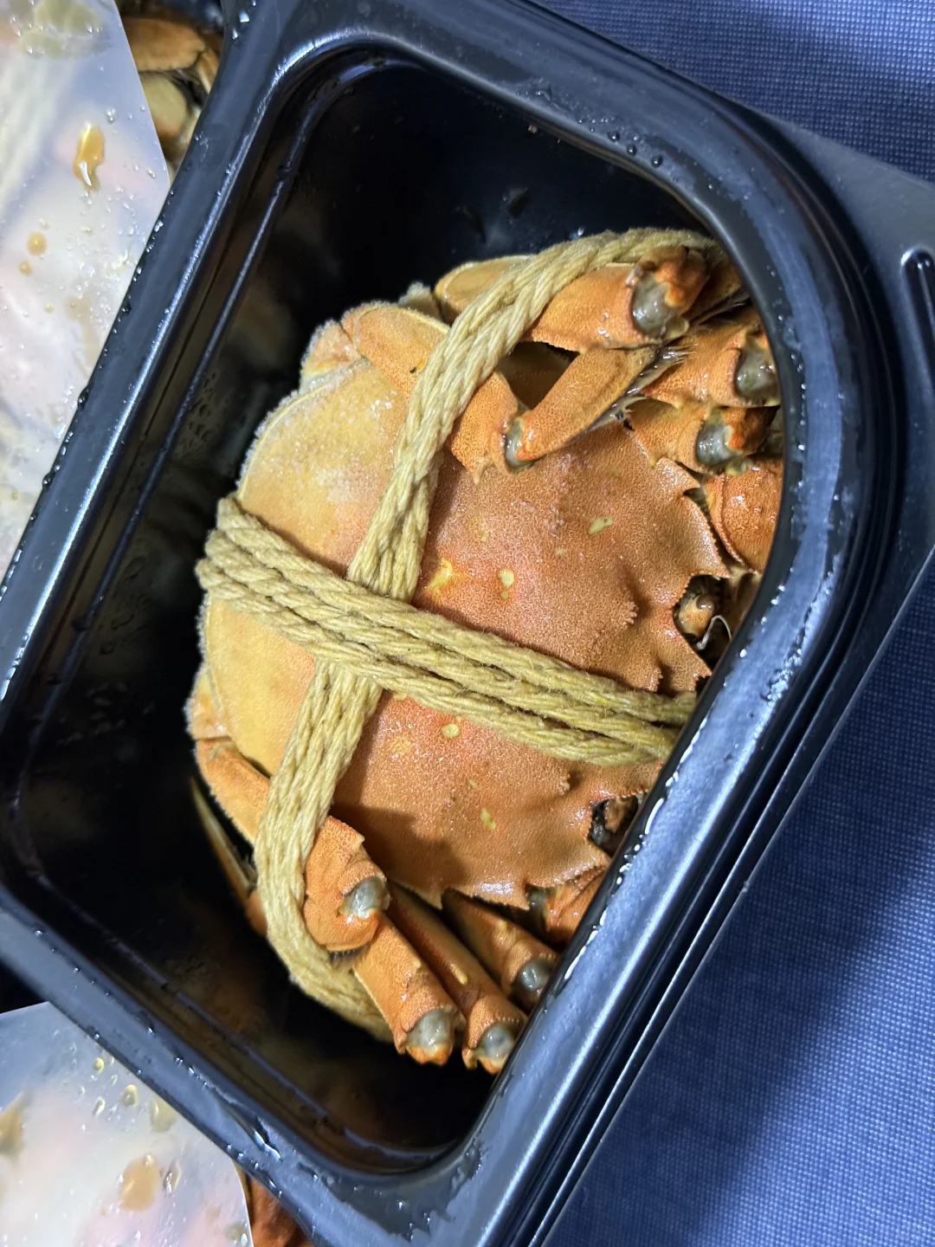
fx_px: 1729
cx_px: 468
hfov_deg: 30.3
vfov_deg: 39.7
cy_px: 624
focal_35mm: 48
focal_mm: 6.76
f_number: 1.78
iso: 500
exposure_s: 1/27
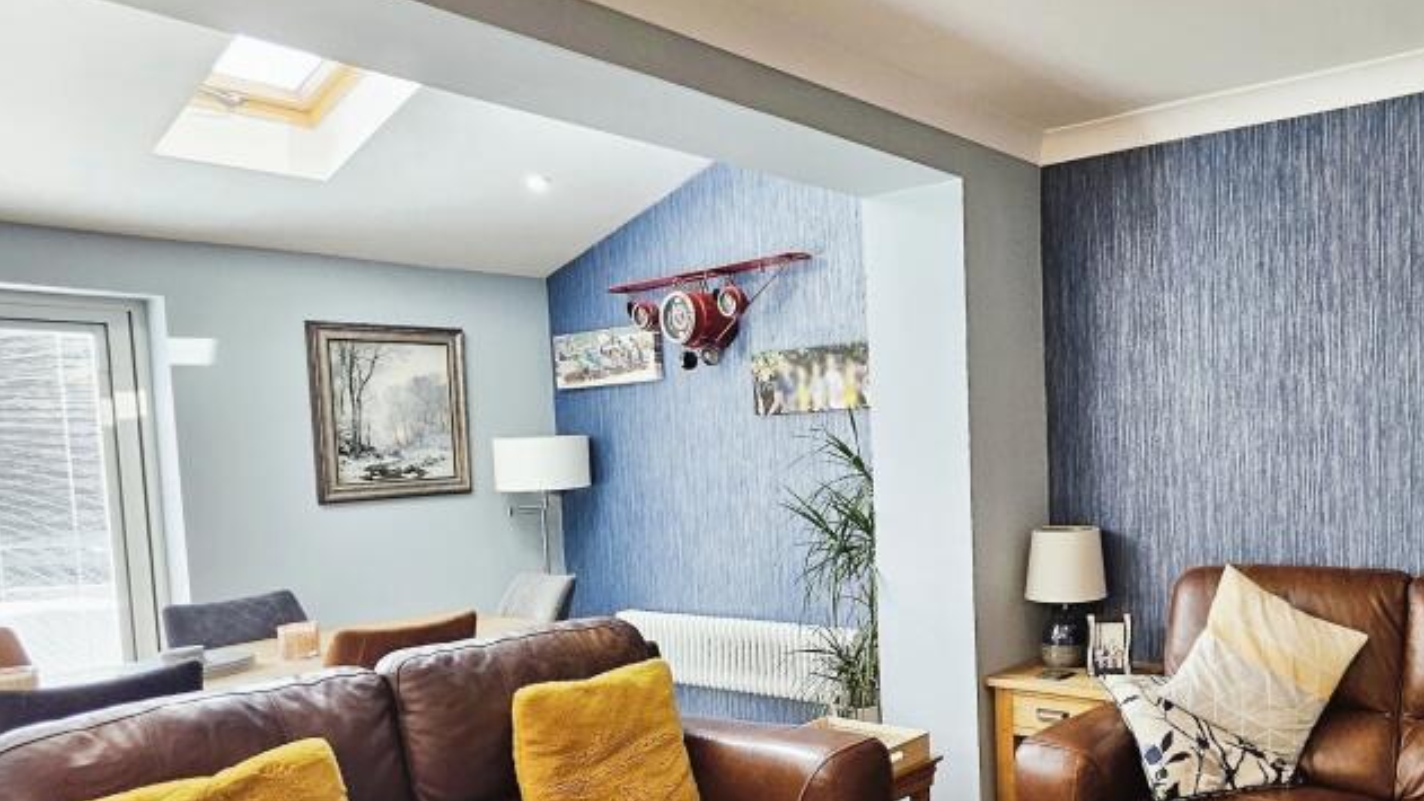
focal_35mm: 23
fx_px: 868
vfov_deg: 43.2
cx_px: 1115
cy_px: 784
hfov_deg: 71.7
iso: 80
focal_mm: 1.7
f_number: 2.2
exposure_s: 1/50
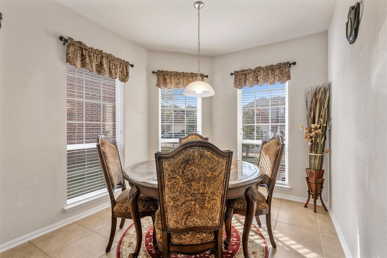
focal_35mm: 17
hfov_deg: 93.3
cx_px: 194
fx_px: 183
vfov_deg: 70.4
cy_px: 129
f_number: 9
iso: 250
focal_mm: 17
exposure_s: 1/1.25
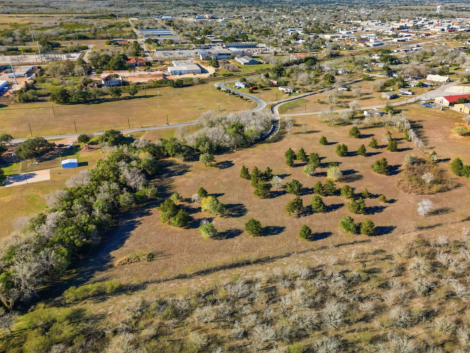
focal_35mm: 28
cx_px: 261
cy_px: 173
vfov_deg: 49.8
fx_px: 380
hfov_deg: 63.3
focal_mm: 6.7
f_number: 1.7
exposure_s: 1/400
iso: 140
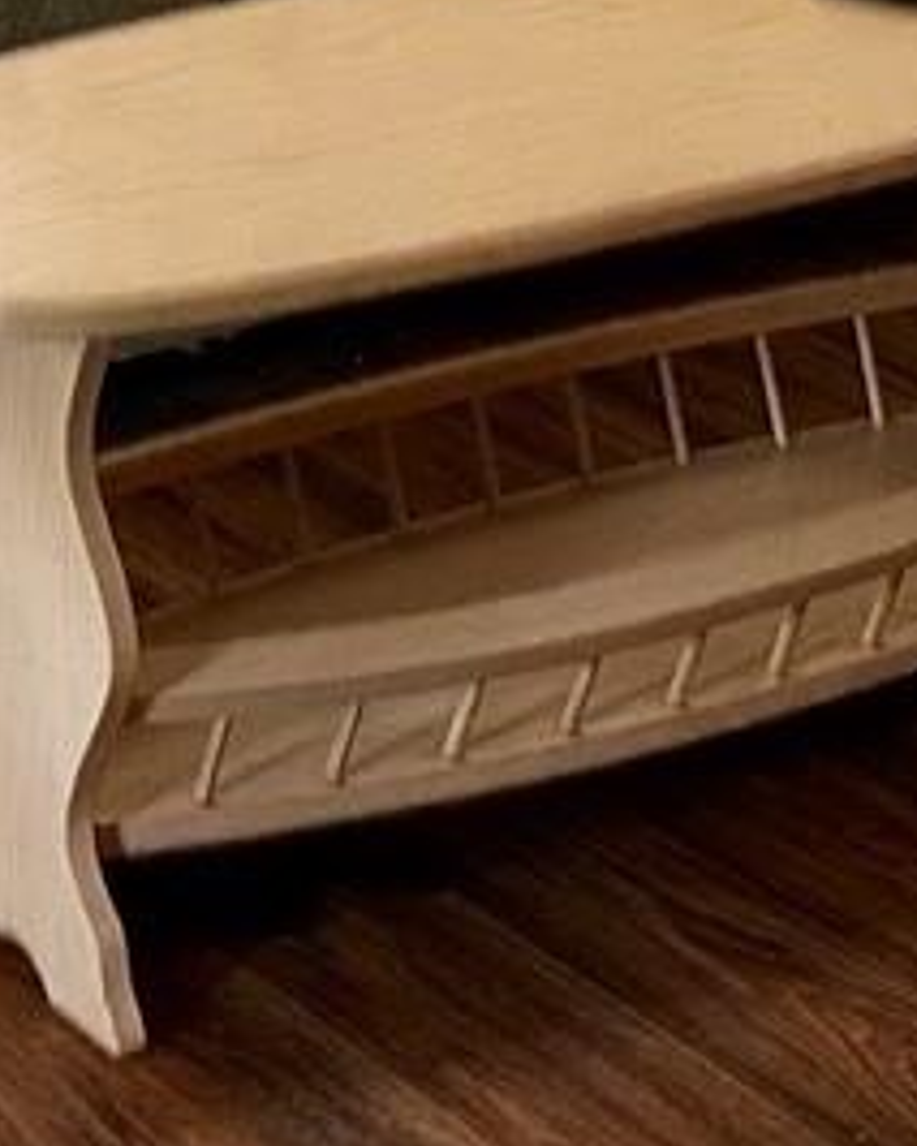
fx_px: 4781
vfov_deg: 12.9
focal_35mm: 141
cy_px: -638
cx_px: 258
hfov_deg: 10.9
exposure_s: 1/87
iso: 250
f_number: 1.78
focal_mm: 6.86
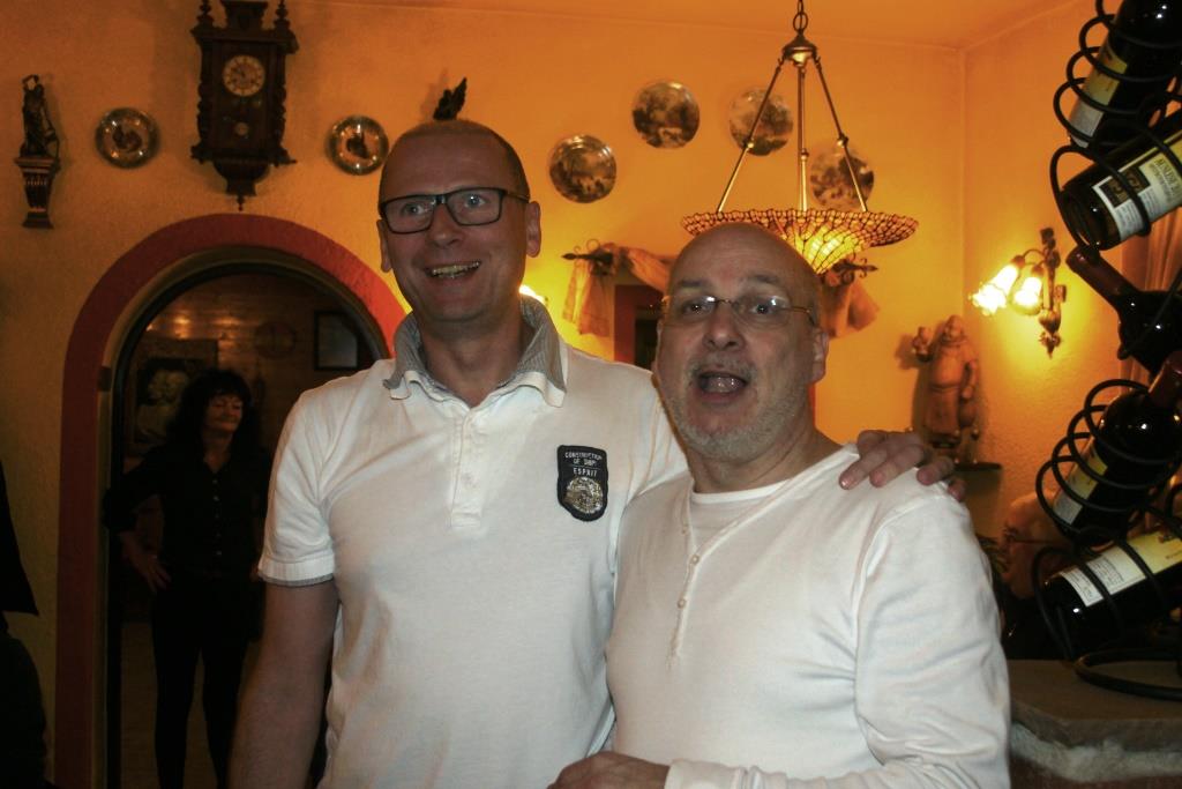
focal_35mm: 42
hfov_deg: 46.4
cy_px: 394
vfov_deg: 31.9
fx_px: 1379
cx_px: 591
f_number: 5.6
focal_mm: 28
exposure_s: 1/60
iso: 1600
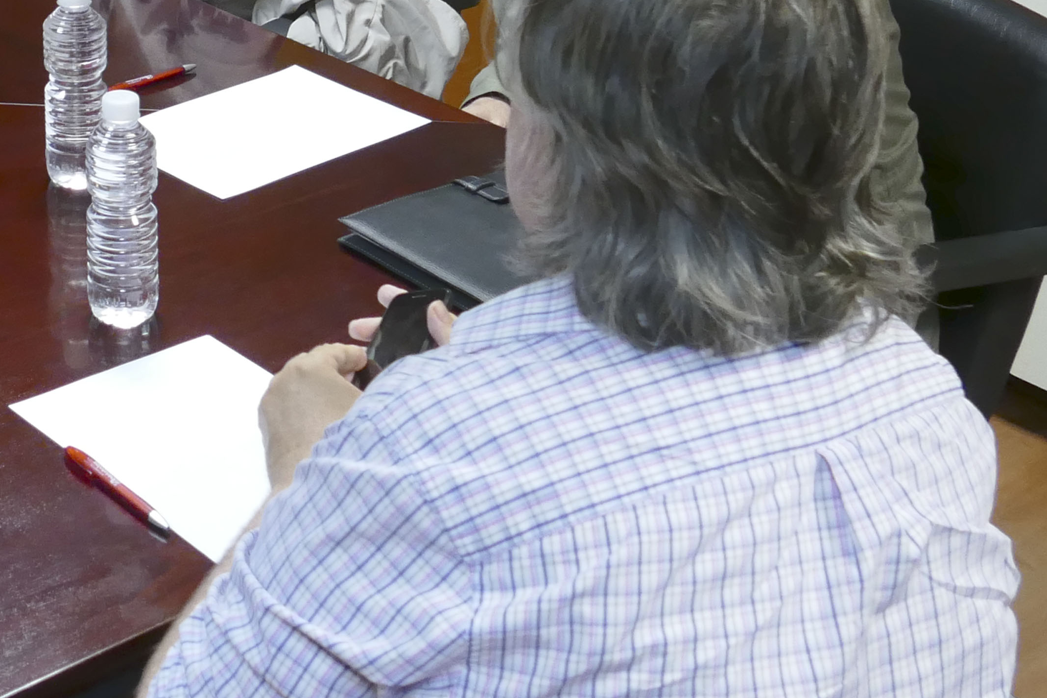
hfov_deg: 27.5
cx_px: -223
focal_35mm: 64
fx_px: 1861
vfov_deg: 20.8
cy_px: 57
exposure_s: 1/60
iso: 640
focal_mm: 9.12
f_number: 2.8
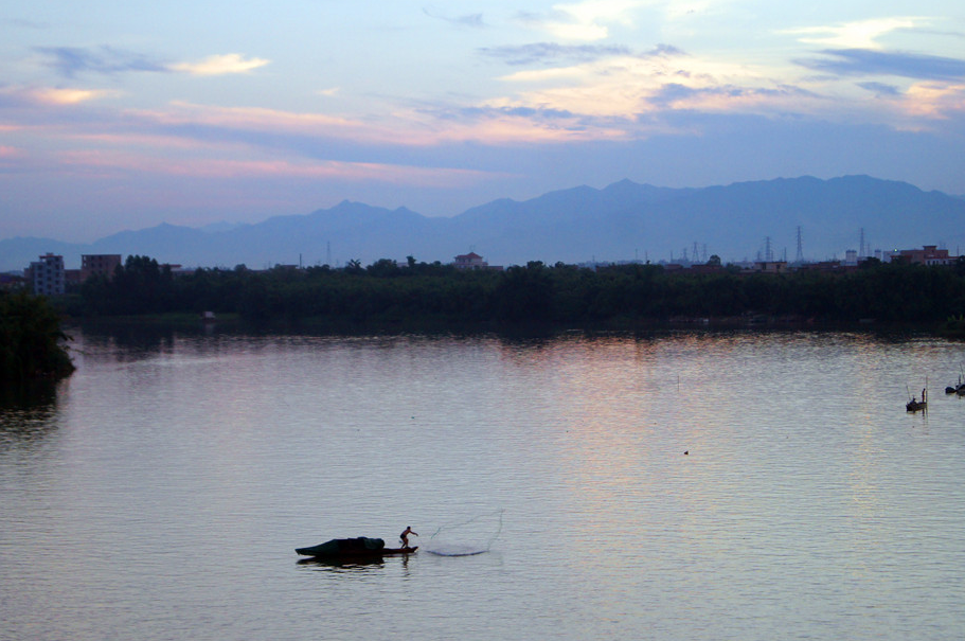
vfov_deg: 15.1
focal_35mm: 91
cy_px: 307
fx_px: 2424
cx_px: 444
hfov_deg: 22.5
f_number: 5.6
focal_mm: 55
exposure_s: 1/160
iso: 400
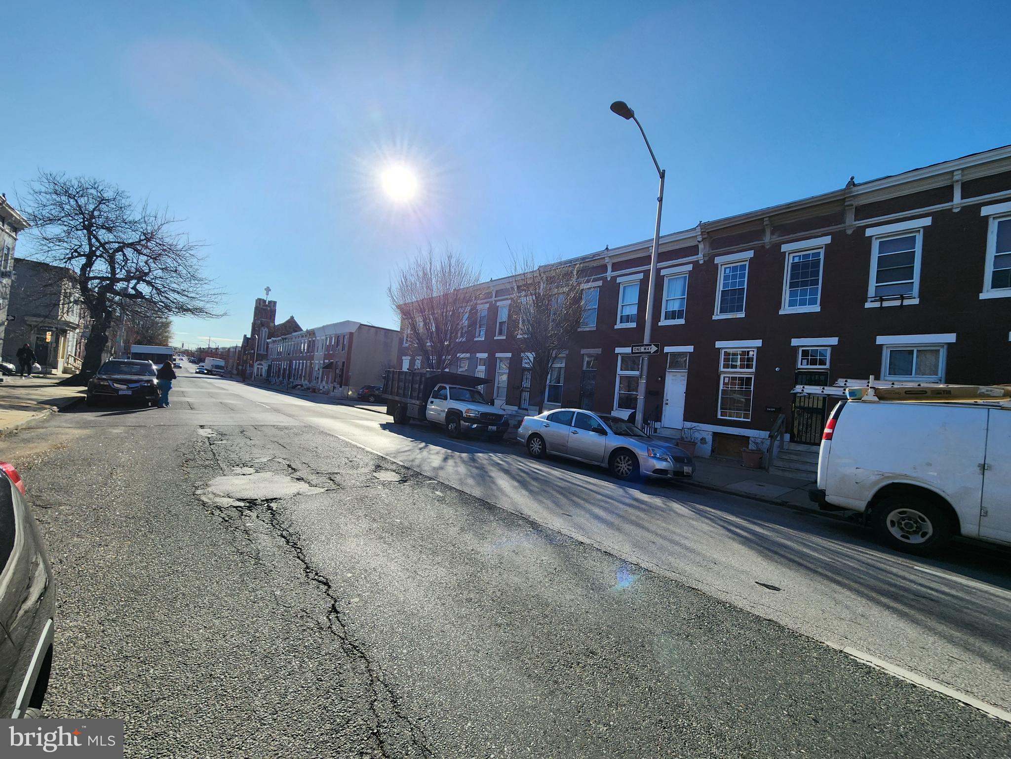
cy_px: 380
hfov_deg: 106.2
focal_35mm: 13
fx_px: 380
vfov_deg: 89.9
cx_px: 506
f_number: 2.2
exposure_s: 1/2359
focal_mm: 2.2
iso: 50
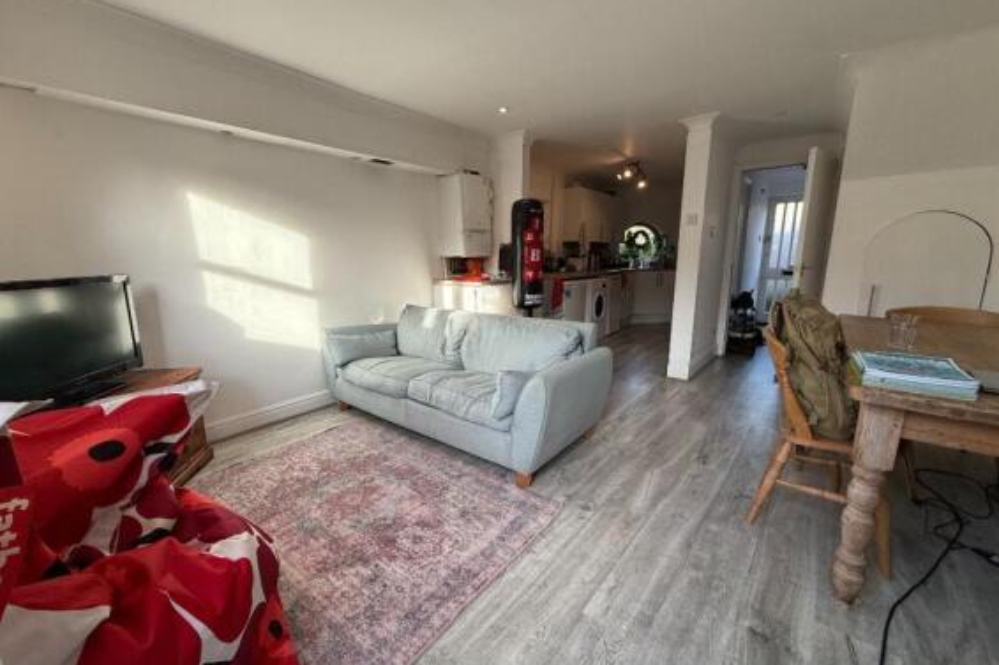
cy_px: 334
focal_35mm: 15
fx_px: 416
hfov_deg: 100.4
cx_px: 486
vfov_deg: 77.3
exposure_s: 1/159
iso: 64
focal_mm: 2.22
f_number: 2.2
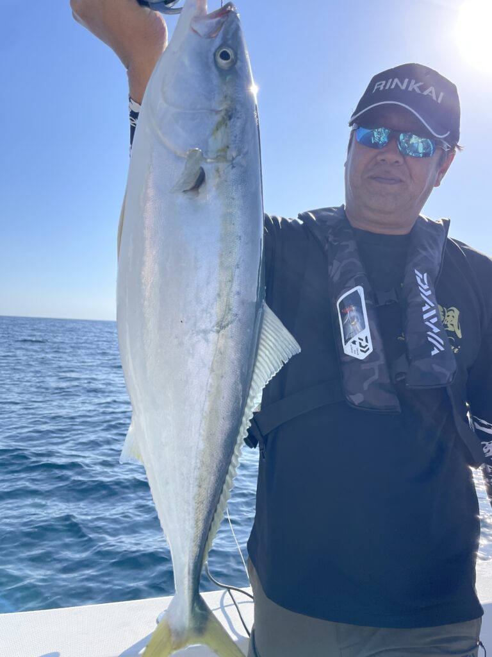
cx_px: 246
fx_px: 493
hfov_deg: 53.1
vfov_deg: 67.3
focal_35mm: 26
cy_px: 328
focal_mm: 4.2
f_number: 1.6
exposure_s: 1/3610
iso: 32
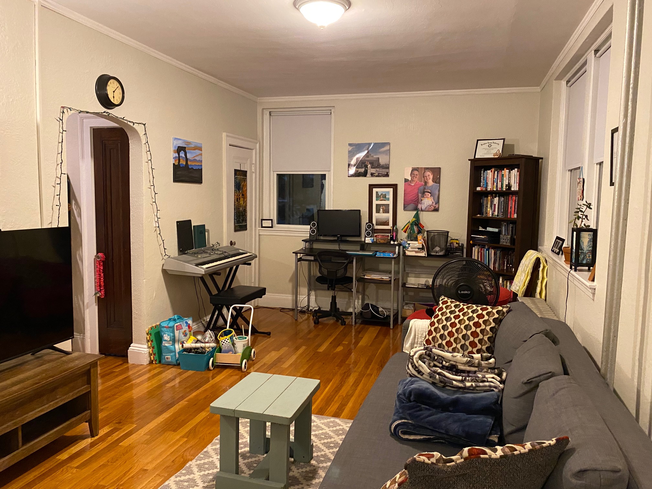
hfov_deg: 67.3
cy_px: 244
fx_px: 490
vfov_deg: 53.1
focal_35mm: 26
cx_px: 326
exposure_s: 1/40
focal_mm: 4.25
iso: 640
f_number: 1.8
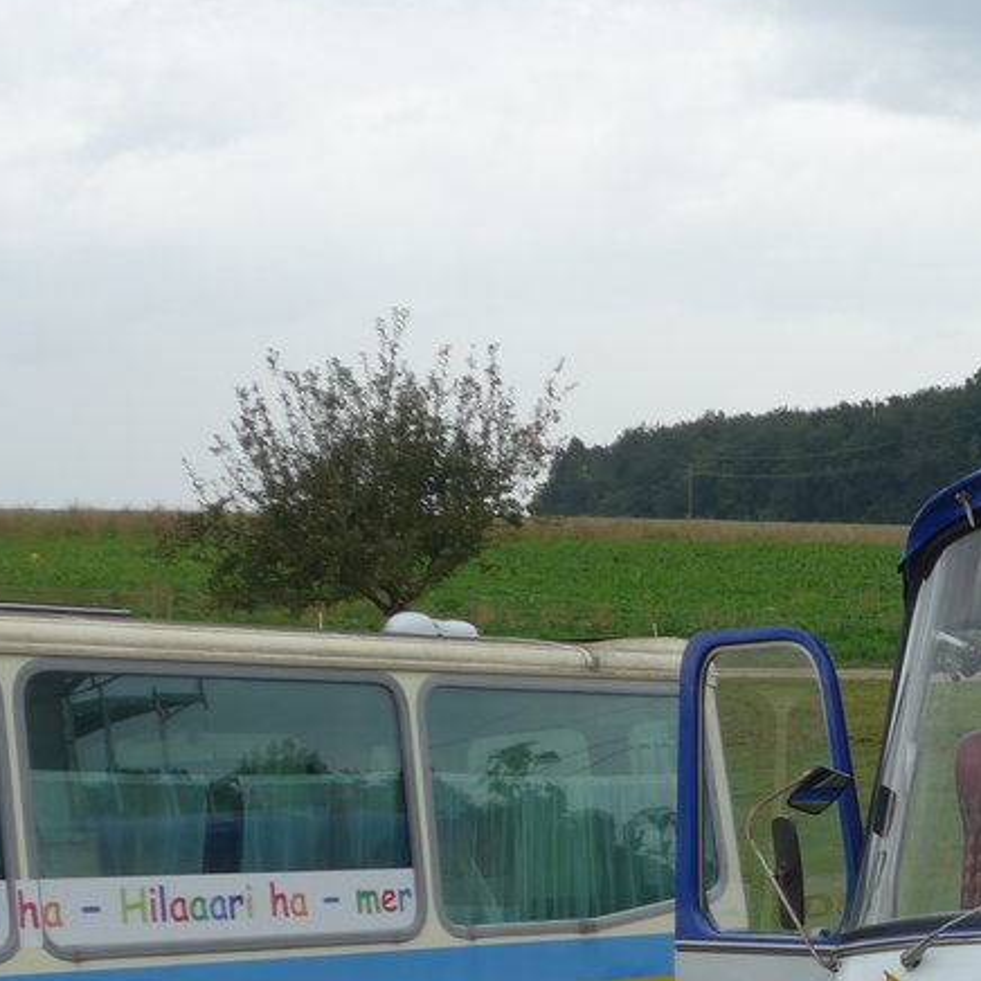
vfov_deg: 16.1
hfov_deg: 15.4
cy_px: 880
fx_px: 3431
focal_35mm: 107
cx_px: 1314
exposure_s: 1/320
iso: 80
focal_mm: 9
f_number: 2.8
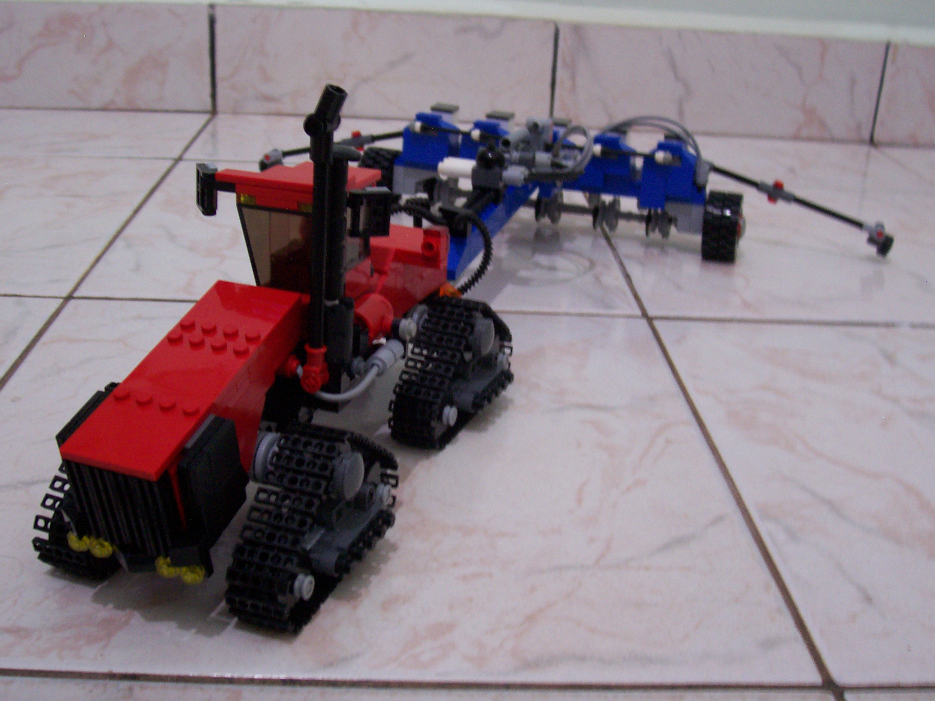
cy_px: 350
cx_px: 468
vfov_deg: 34.3
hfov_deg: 44.8
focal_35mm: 42
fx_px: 1134
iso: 160
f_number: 2.9
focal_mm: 7
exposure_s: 1/4
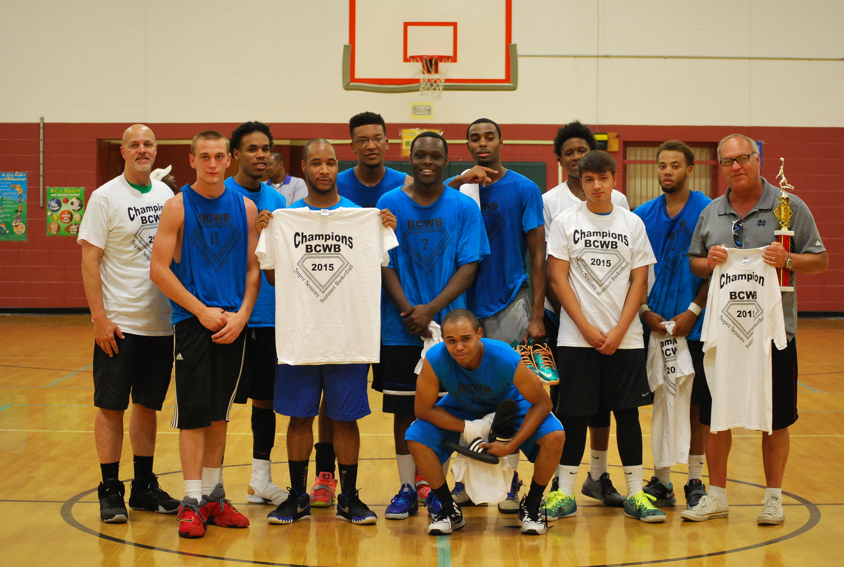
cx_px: 422
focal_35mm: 82
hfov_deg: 24.6
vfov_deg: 16.6
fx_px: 1938
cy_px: 284
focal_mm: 55
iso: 800
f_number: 4
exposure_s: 1/25
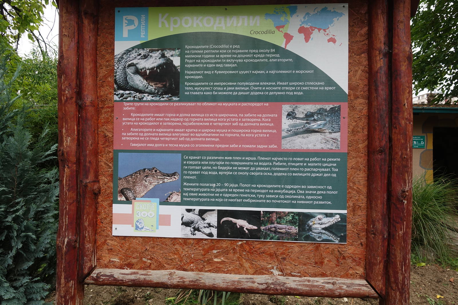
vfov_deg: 53.1
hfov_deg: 73.7
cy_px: 152
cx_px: 229
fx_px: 305
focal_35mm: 24
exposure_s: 1/80
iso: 125
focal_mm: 8.8
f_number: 4.5
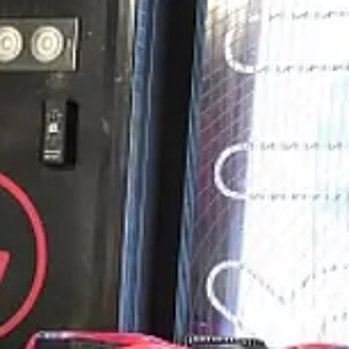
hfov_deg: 10.8
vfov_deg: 10.2
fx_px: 1802
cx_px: -87
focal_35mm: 158
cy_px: 689
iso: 1000
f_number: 7.1
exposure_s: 1/30
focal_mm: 28
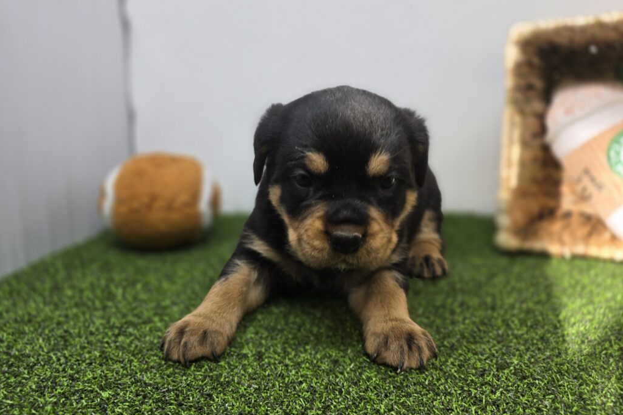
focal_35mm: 24
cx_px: 311
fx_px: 415
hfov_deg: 73.8
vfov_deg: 53.1
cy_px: 195
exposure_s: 1/65.1
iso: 32
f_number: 1.7
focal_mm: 6.3
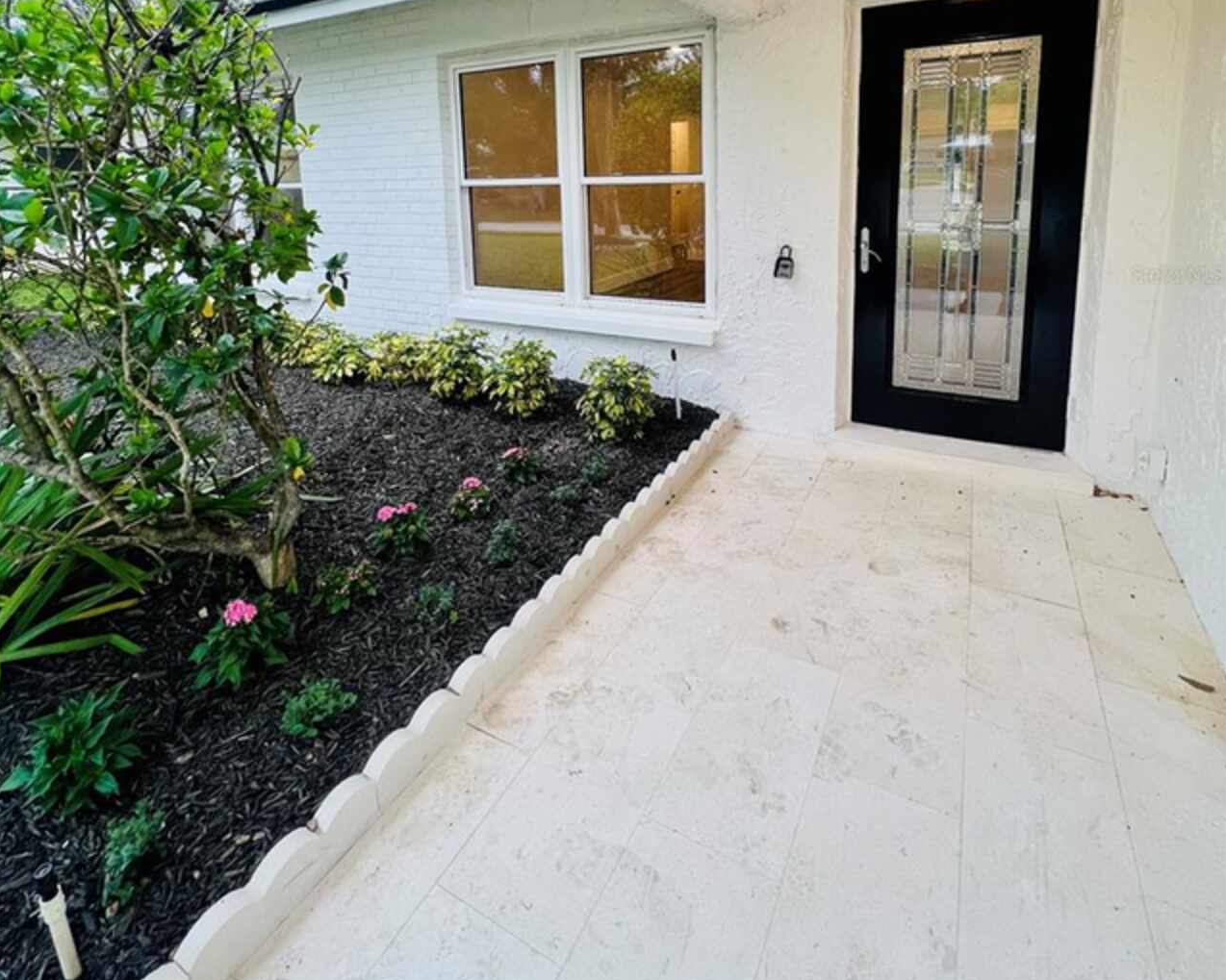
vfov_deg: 72.8
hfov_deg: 89.6
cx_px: 613
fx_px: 617
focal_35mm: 17
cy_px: 274
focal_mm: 1.57
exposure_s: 1/120
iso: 80
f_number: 1.8
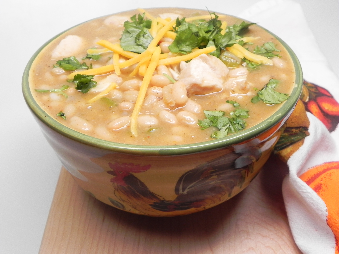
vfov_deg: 38.7
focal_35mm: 37
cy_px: 127
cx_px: 170
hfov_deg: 50.1
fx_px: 362
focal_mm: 6.6
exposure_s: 1/31.4
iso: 160
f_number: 3.2
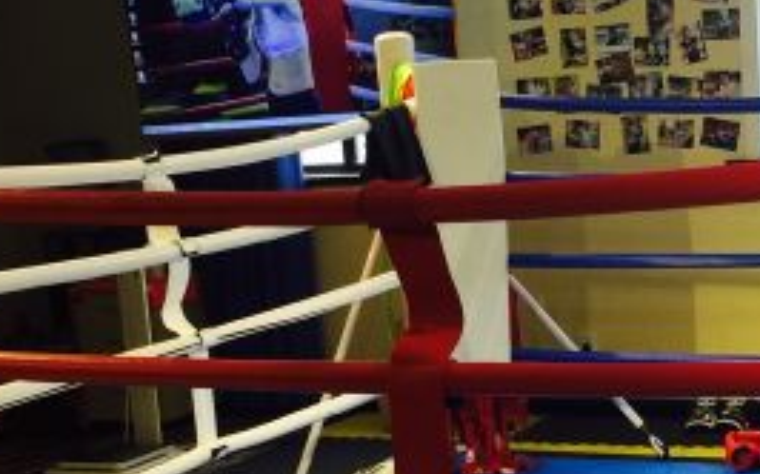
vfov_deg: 15.9
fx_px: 1677
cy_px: 427
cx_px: 591
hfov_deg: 25.2
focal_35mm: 81
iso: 32
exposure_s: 1/33
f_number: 2.2
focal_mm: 4.15
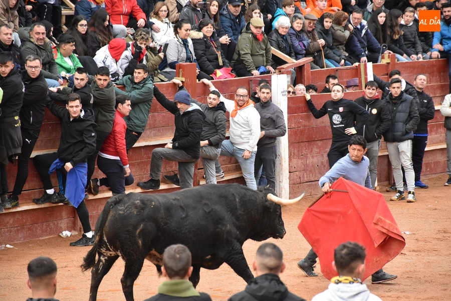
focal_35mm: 210
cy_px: 150
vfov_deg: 6.6
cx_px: 226
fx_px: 2633
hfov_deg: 9.8
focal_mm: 140
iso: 2000
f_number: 5.6
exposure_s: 1/500
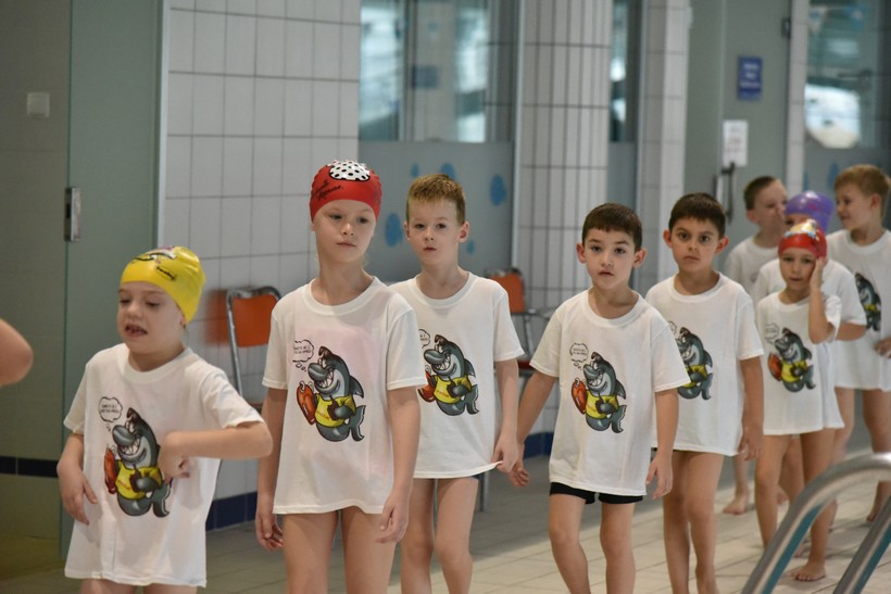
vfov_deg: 11.4
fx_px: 2970
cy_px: 297
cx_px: 446
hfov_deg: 17.1
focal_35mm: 120
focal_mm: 120
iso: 10000
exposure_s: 1/400
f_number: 4
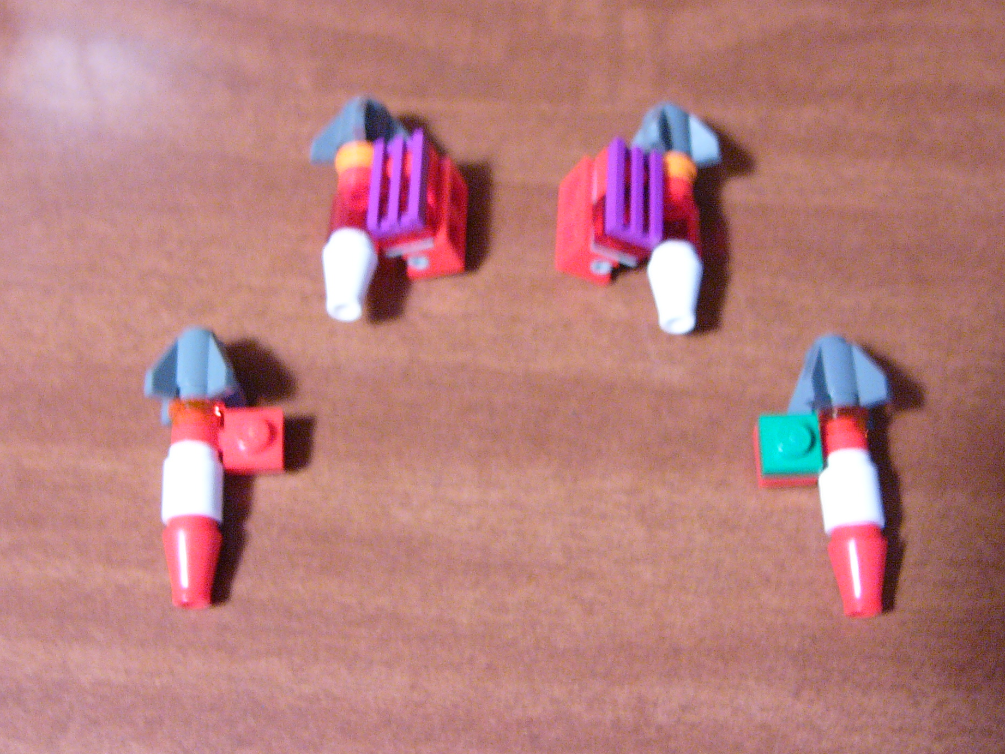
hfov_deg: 42.1
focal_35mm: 45
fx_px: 1306
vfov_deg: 32.1
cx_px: 535
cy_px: 314
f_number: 2.8
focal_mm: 6
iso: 200
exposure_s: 1/8
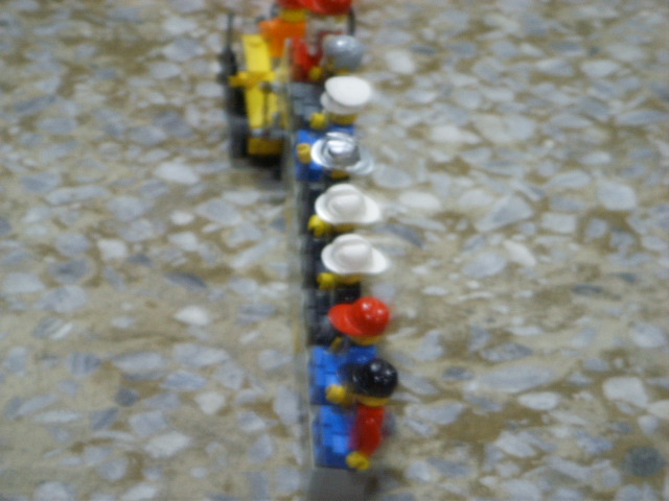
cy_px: 250
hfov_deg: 16.8
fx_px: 2261
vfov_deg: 12.7
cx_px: 334
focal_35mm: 117
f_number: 4.5
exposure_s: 1
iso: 152
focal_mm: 19.8
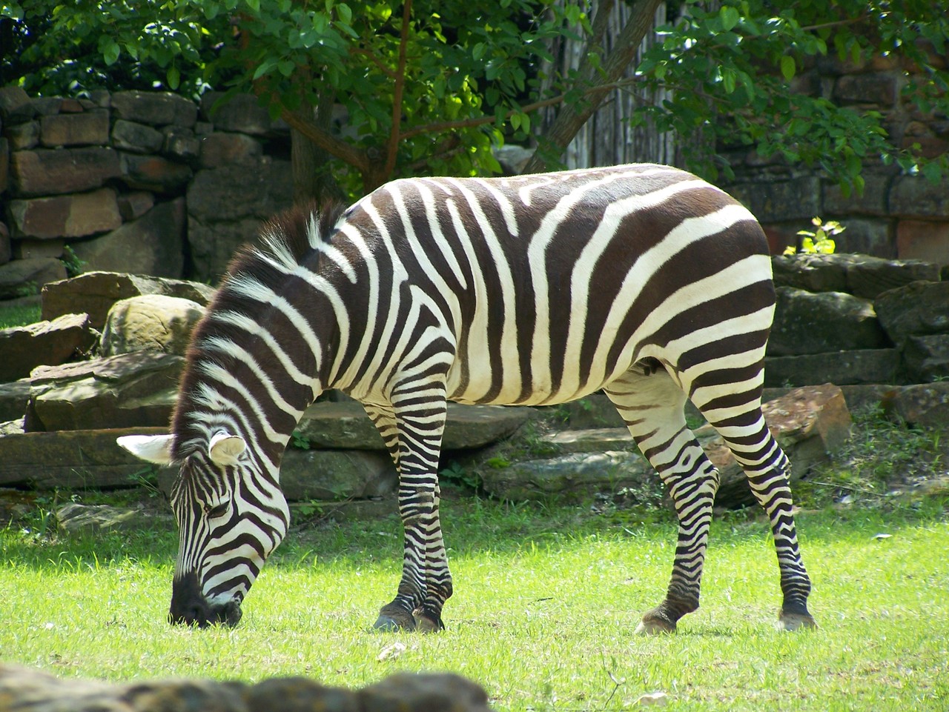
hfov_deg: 6.9
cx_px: 474
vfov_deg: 5.2
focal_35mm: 288
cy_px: 356
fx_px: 7899
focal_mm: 47.7
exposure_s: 1/320
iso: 80
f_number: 3.3
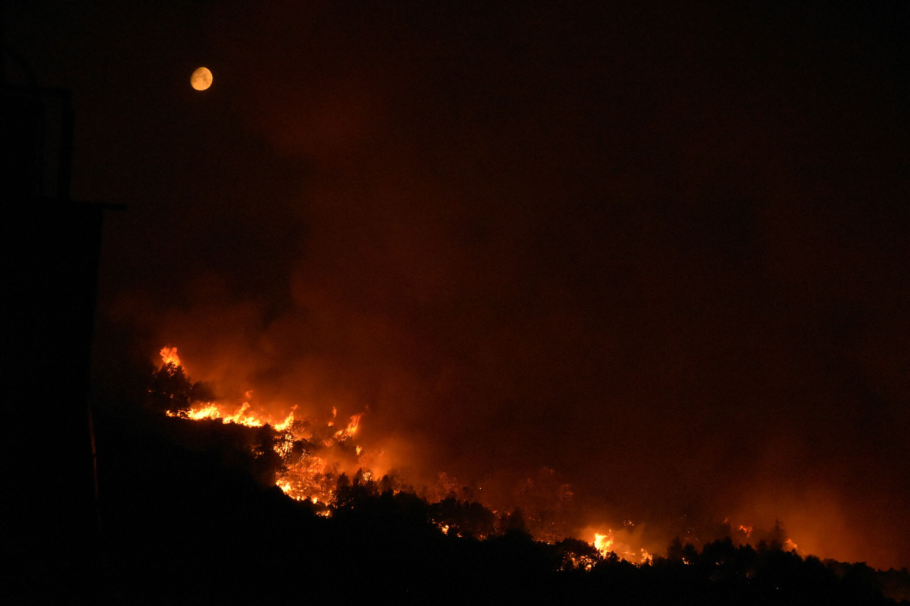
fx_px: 2502
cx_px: 455
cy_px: 303
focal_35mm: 99
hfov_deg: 20.6
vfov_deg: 13.8
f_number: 5
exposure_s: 1/500
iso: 6400
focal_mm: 66
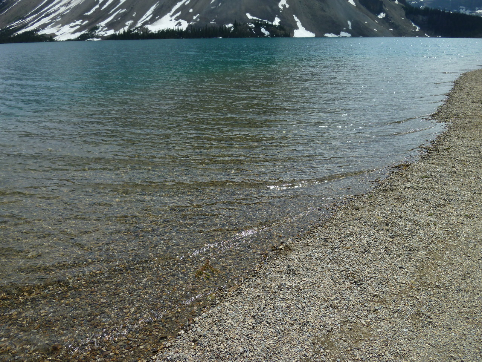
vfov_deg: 54.9
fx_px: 348
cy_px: 181
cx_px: 241
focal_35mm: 25
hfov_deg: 69.4
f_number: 3.3
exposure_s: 1/1000
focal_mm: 4.5
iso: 80
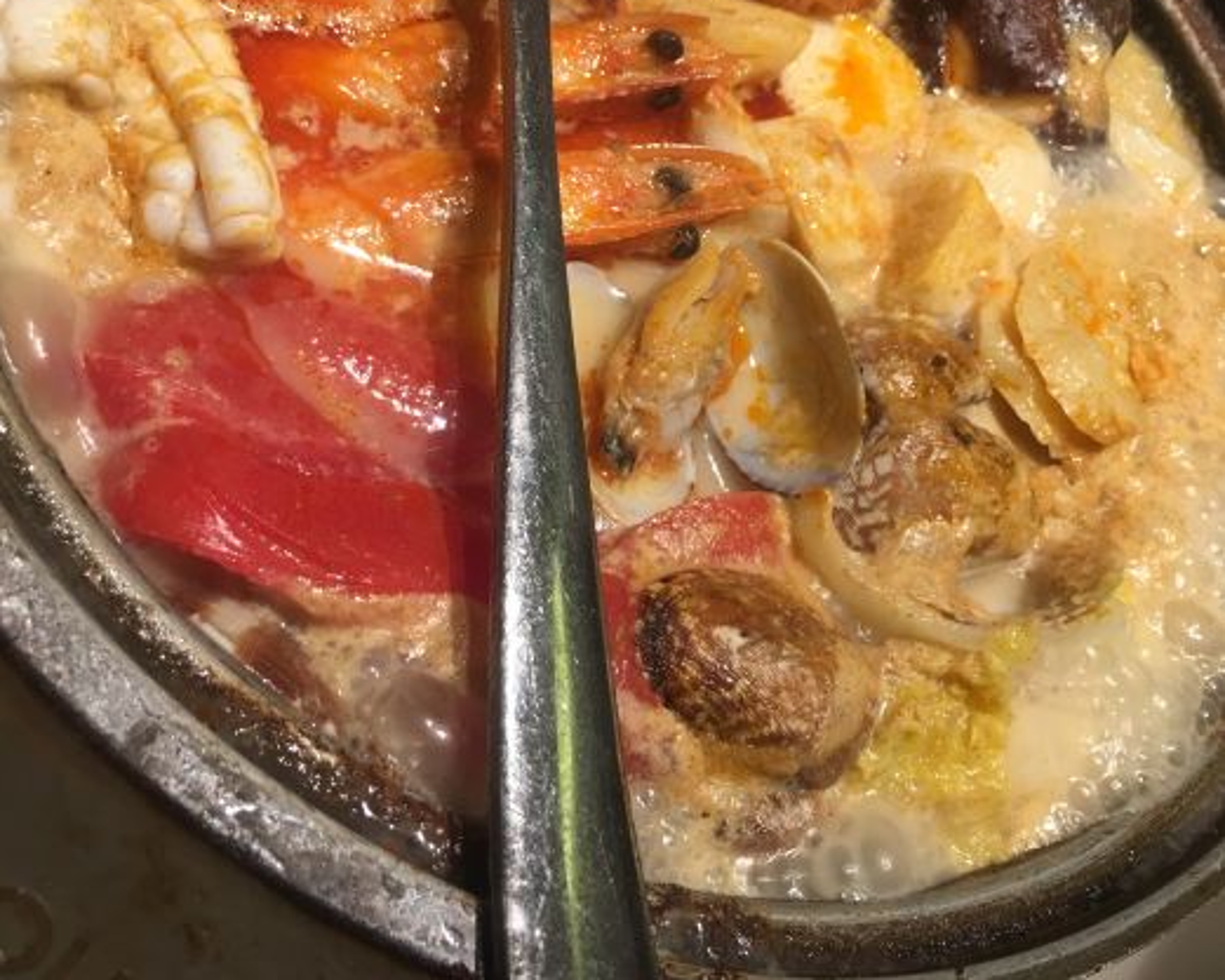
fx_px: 1378
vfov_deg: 38.8
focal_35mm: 38
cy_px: 336
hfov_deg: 47.9
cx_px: 612
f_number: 2.2
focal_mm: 4.15
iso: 40
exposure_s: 1/17
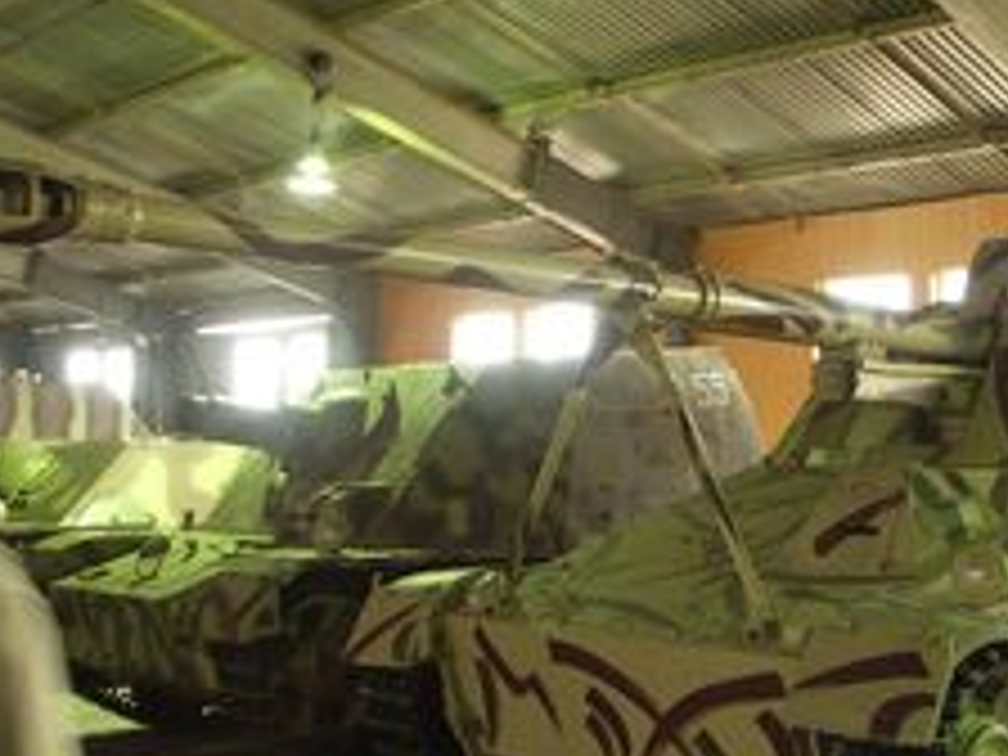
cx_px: 706
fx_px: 1456
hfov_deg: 37.6
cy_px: 500
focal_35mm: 50
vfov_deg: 28.9
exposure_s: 1/4
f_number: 2.8
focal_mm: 7.2
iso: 200
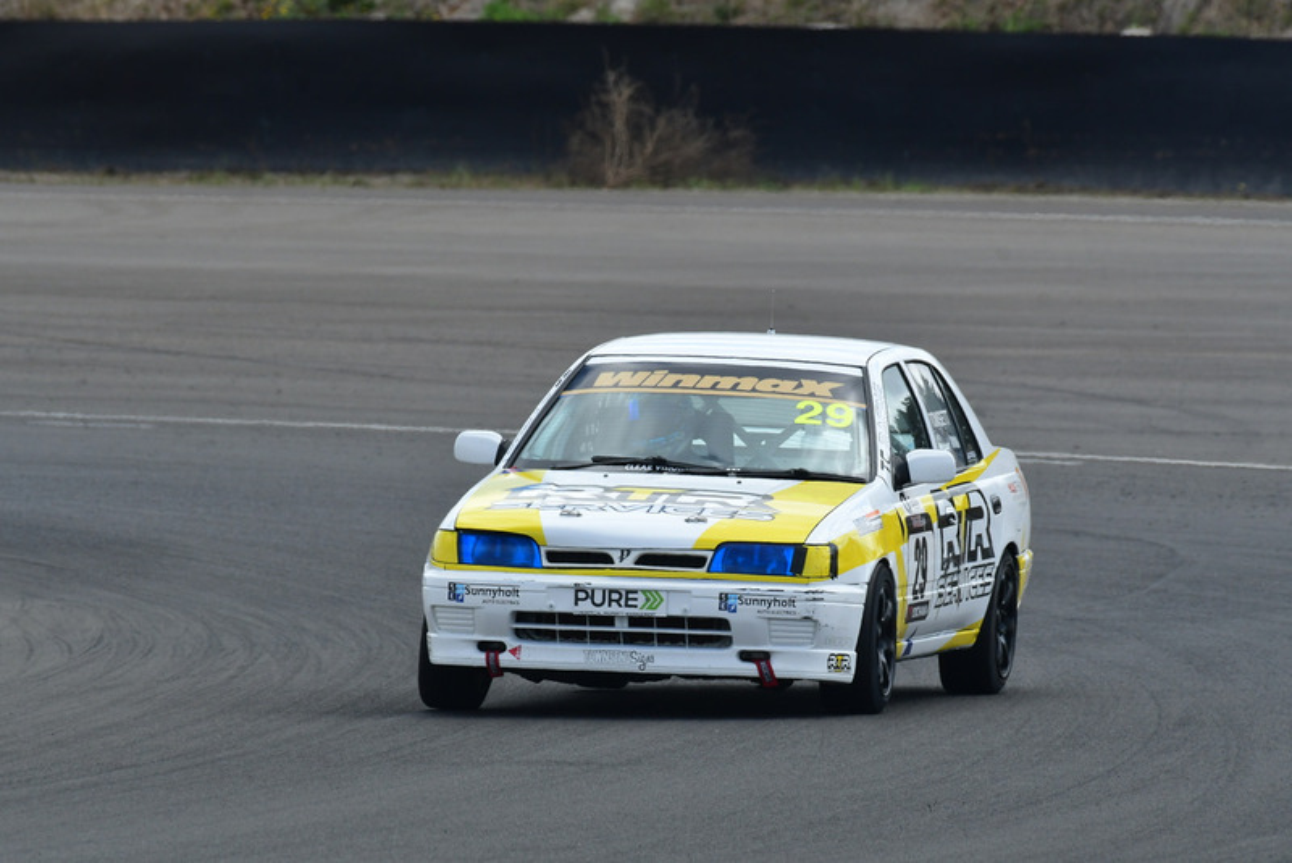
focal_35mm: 750
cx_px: 646
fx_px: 26925
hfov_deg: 2.7
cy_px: 432
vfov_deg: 1.8
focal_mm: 500
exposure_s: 1/640
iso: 500
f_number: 10
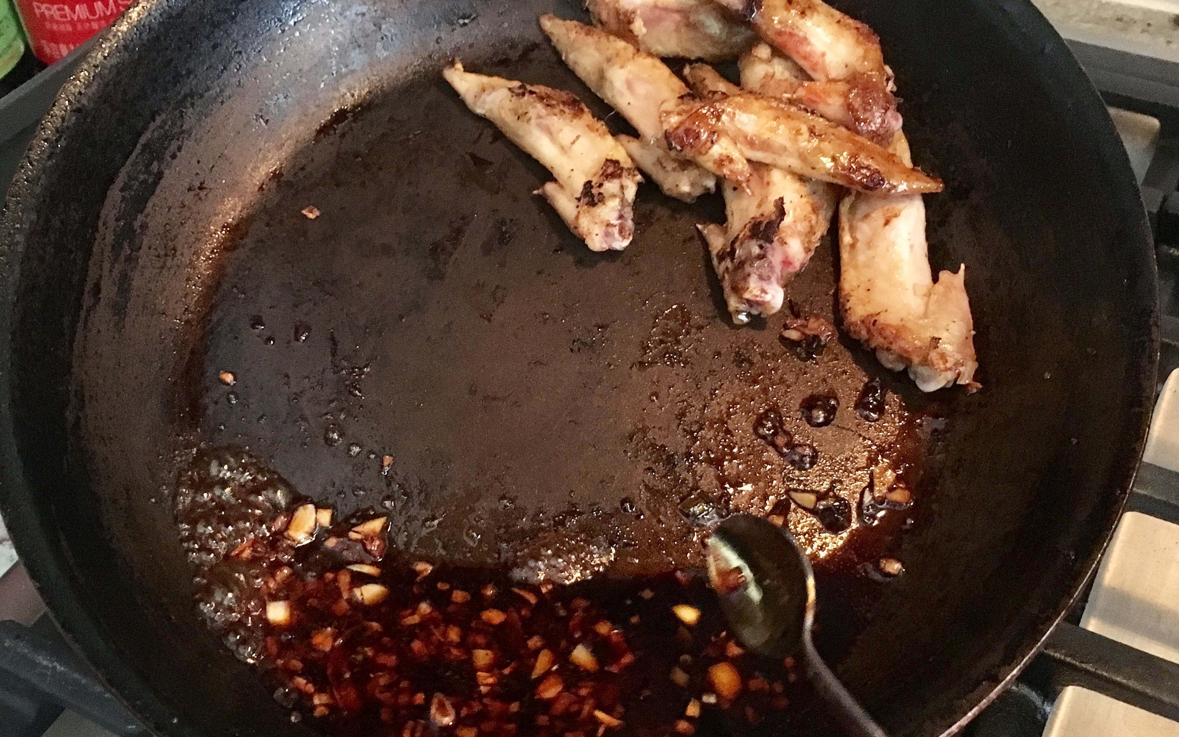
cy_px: 372
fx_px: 1349
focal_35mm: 42
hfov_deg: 47.1
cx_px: 519
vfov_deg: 30.5
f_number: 2.2
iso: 320
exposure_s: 1/15
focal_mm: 4.15
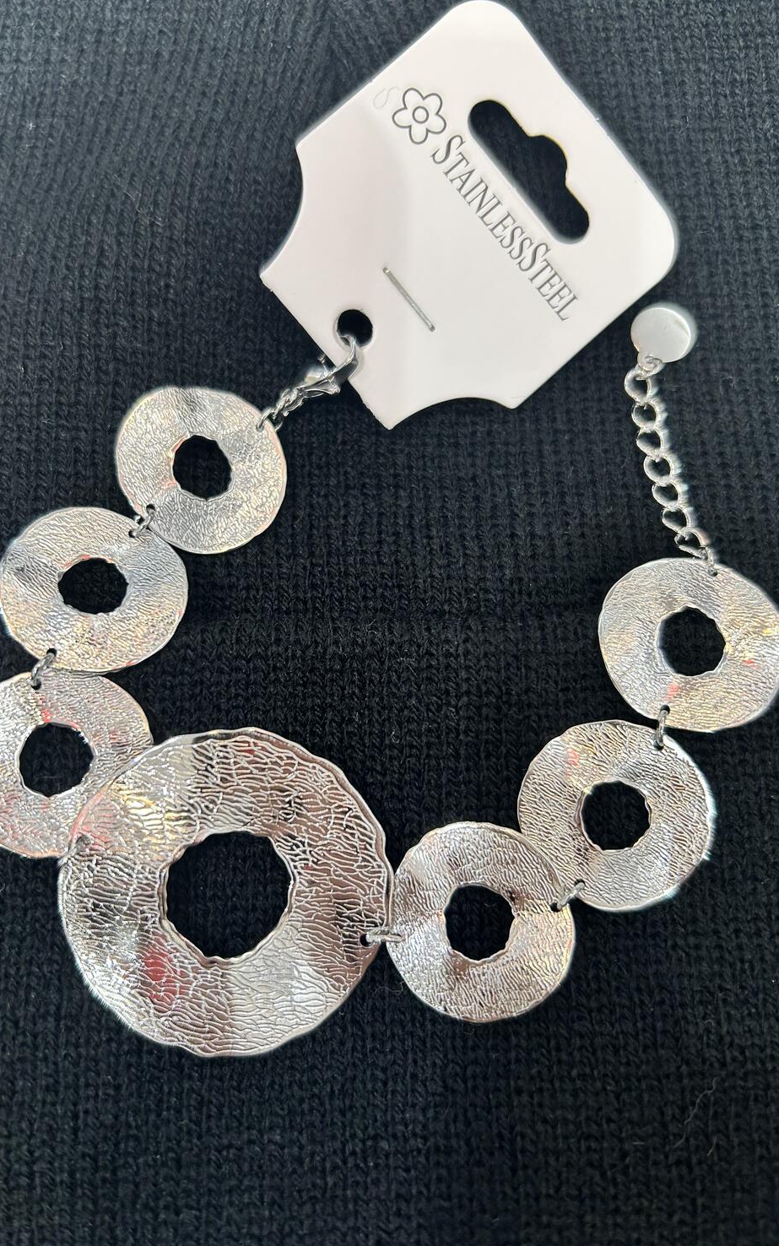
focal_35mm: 28
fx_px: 951
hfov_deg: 44.4
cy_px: 618
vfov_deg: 66.5
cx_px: 331
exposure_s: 1/100
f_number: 1.5
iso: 100
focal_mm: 5.7
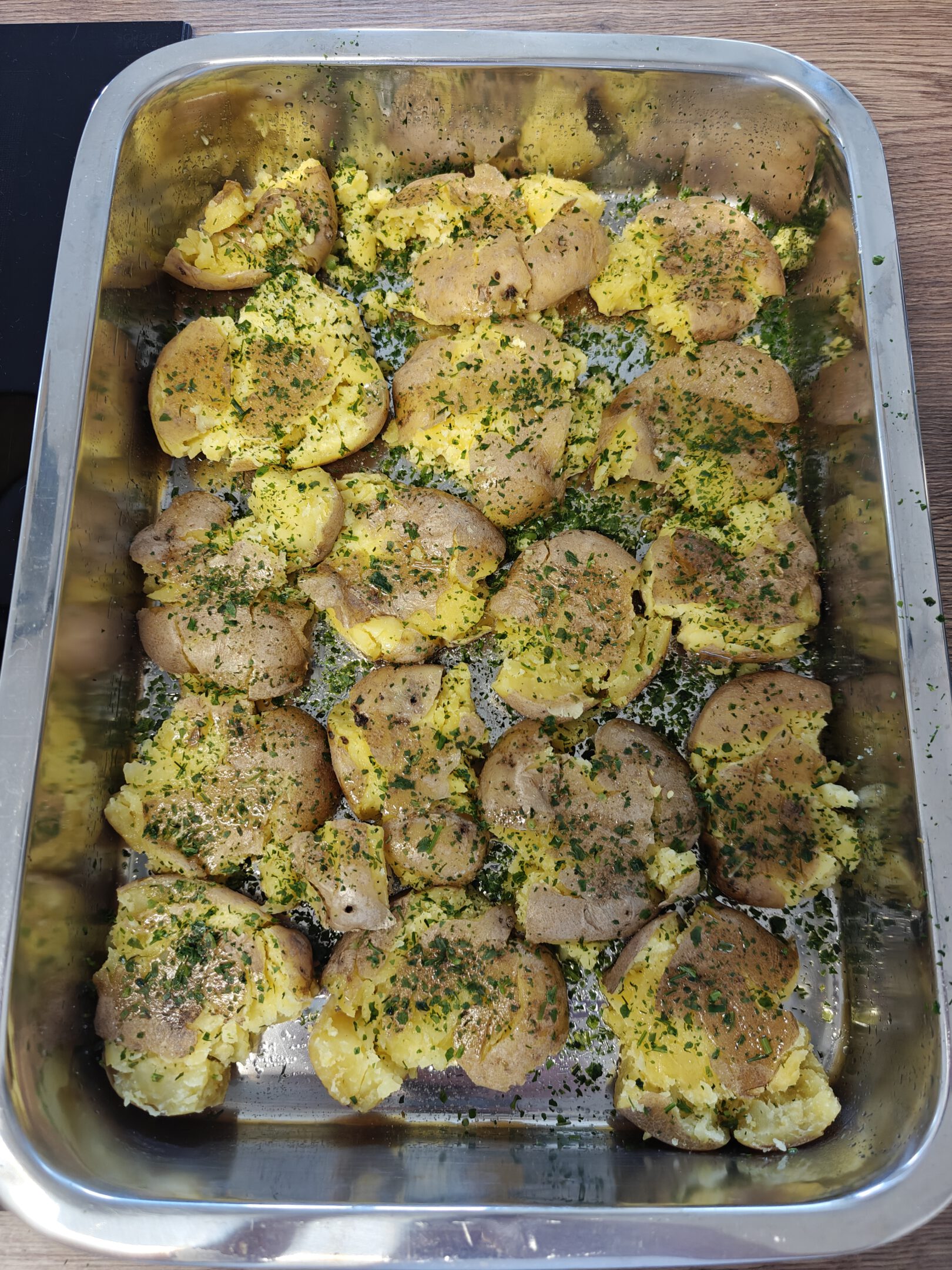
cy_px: 635
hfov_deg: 58.9
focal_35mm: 23
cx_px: 476
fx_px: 843
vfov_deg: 73.9
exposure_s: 1/50
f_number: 1.6
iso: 500
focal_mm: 6.06
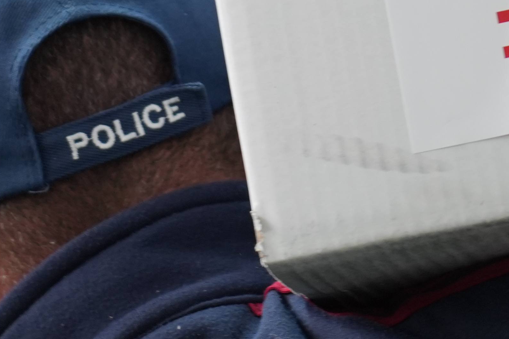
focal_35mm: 461
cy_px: -3
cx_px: 394
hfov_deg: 4.5
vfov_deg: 3.0
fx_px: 6518
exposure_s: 1/200
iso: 1000
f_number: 4
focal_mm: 105
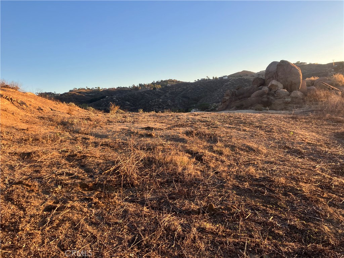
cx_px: 172
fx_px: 278
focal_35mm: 28
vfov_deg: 49.7
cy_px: 129
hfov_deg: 63.4
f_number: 1.8
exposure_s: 1/430
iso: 32
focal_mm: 3.99
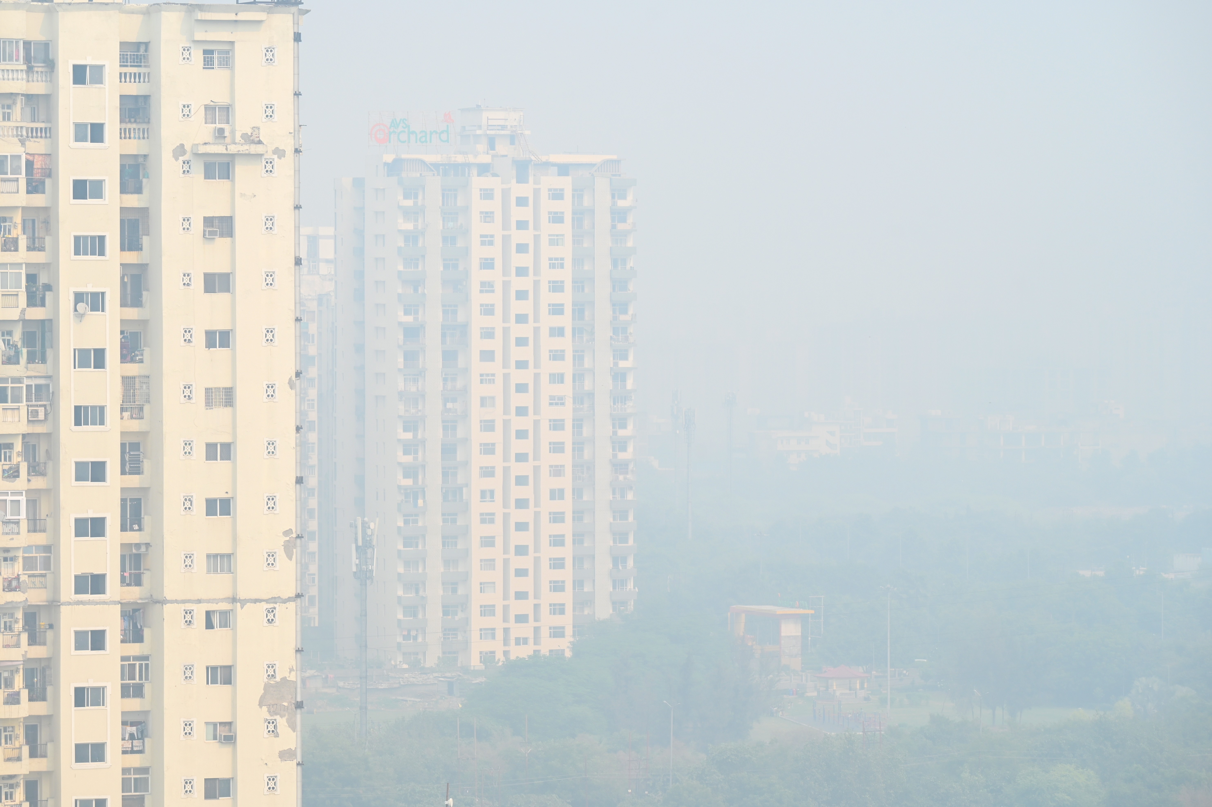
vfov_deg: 7.6
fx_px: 6056
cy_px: 404
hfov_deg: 11.4
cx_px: 606
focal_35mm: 180
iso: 200
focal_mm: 180
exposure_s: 1/400
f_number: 7.1
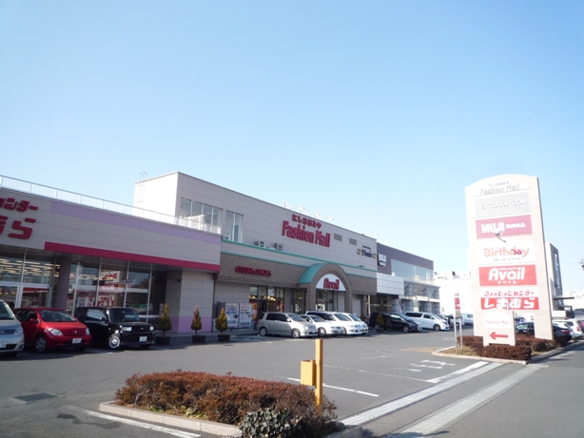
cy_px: 219
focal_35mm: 25
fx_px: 422
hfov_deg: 69.4
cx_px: 292
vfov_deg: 54.9
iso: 100
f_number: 3.5
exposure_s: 1/500
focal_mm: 4.4
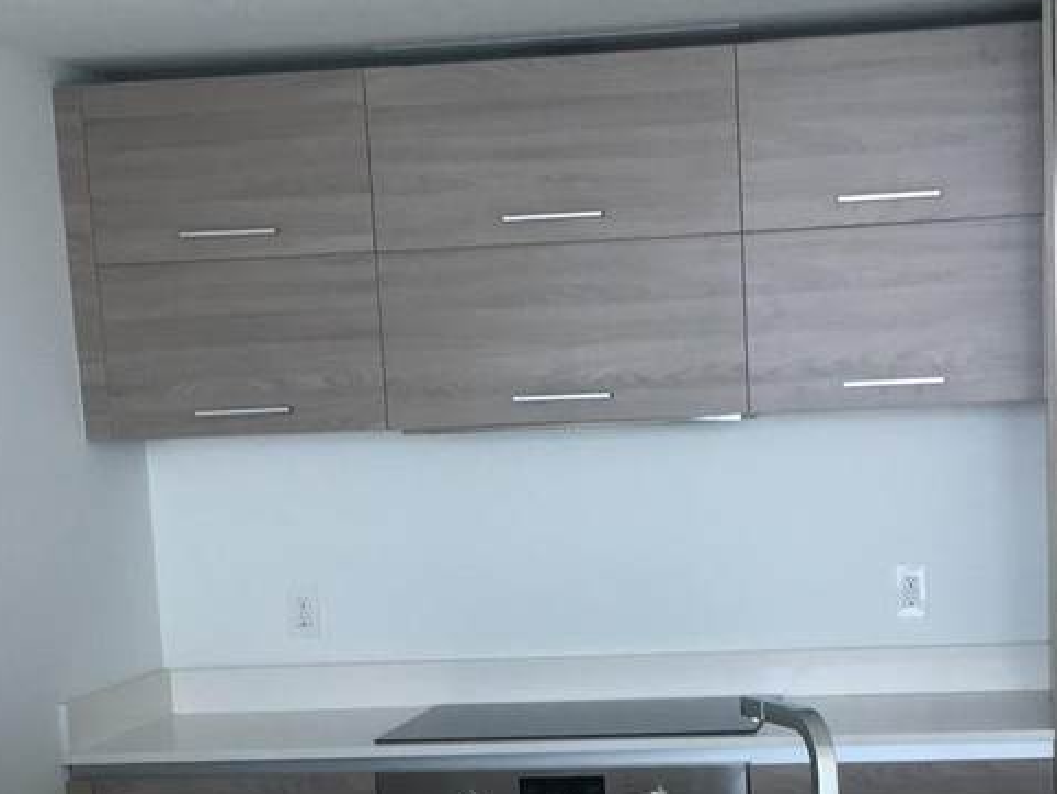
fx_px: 2352
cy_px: 842
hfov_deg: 25.2
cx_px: 686
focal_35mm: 77
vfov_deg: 18.5
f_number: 2.2
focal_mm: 4.15
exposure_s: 1/120
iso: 40
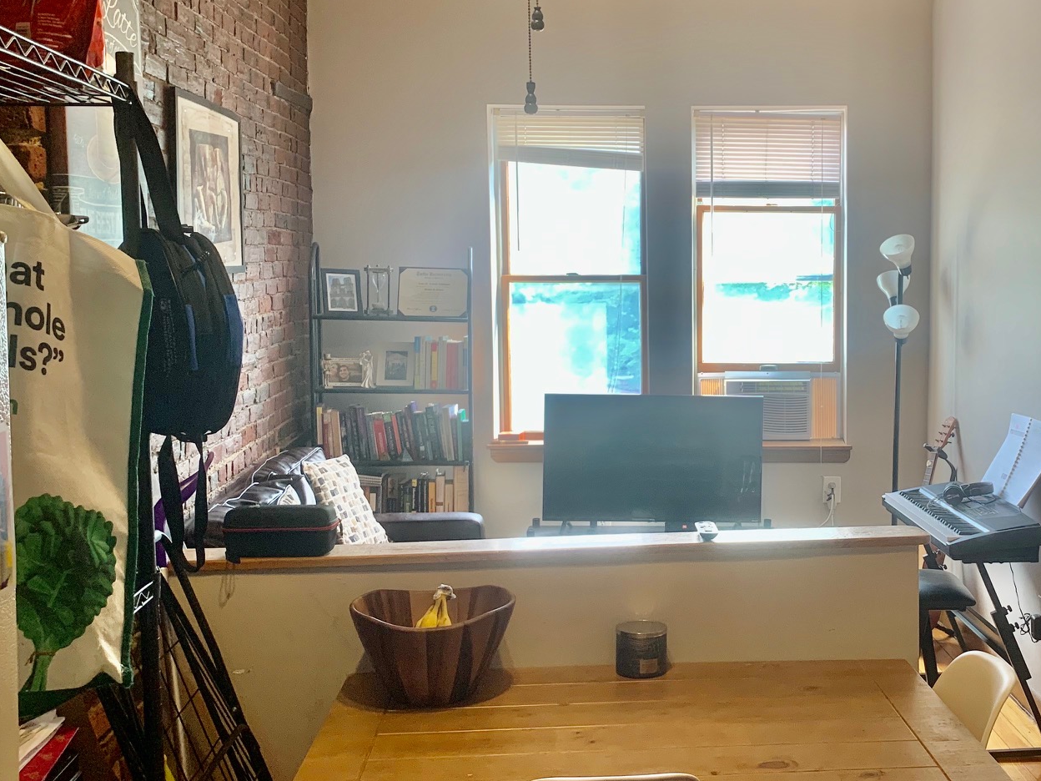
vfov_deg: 34.3
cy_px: 357
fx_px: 1263
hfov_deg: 43.6
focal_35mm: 42
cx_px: 756
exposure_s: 1/60
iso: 80
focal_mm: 4.25
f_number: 1.8
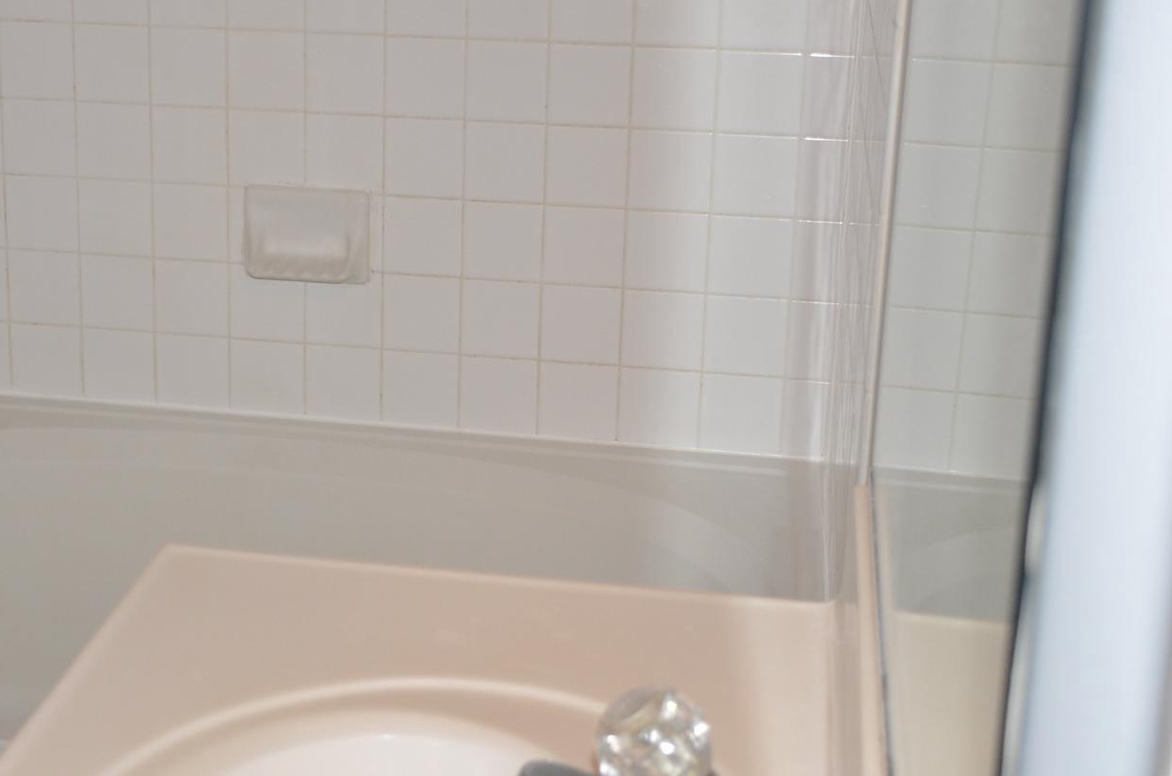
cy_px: 263
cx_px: 318
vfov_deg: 20.8
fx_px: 2112
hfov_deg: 30.6
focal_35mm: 65
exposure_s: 1/60
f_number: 3.8
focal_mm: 26
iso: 800
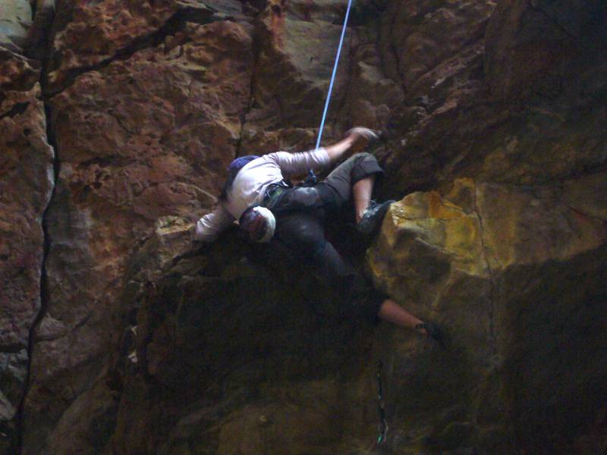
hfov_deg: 13.9
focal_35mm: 142
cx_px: 304
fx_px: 2490
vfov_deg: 10.4
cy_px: 228
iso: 200
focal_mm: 16.8
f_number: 5.6
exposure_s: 1/8
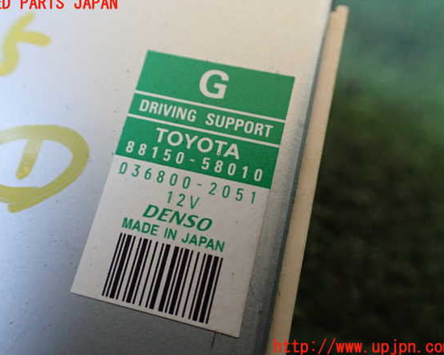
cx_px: 214
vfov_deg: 45.8
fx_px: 420
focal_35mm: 32
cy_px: 175
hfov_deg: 55.7
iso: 800
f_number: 2.3
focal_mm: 5.4
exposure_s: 1/125
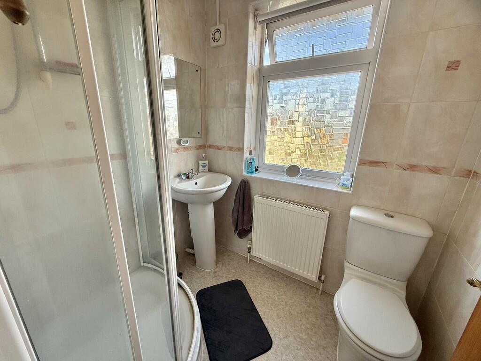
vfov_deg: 85.7
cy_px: 180
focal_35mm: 14
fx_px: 195
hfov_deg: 102.1
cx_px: 240
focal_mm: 2.22
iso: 64
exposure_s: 1/171
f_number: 2.2
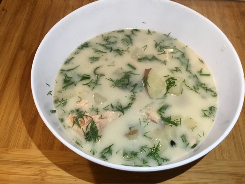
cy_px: 92
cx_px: 122
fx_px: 219
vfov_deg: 45.4
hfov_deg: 58.4
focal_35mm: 31
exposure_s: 1/30
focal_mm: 3.3
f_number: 2.4
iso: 125
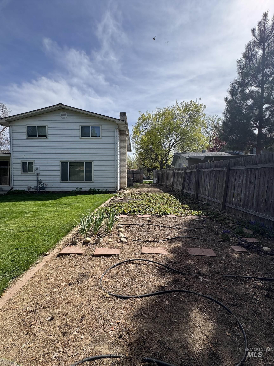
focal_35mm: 14
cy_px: 183
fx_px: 148
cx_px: 137
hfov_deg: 85.7
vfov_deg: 102.1
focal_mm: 2.22
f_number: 2.2
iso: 40
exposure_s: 1/1672
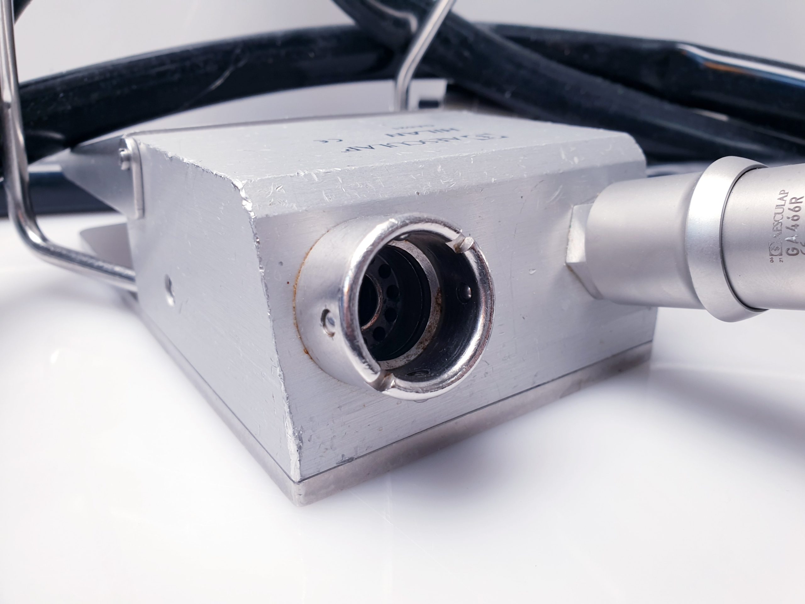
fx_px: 605
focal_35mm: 26
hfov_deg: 67.3
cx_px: 402
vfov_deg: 53.1
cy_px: 302
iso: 50
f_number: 2.4
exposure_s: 1/50
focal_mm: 4.3
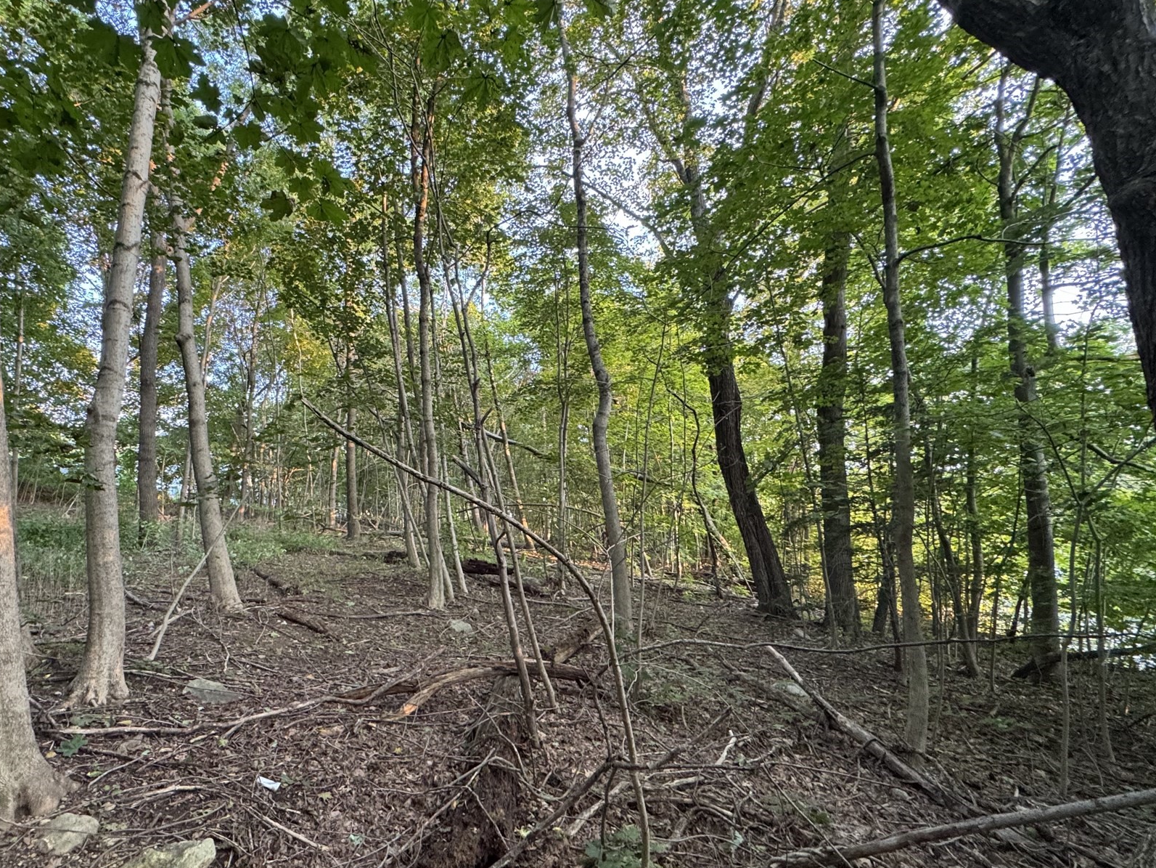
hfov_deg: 86.4
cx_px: 448
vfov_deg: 71.5
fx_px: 601
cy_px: 471
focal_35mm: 18
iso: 500
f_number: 2.2
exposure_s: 1/60
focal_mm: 2.22
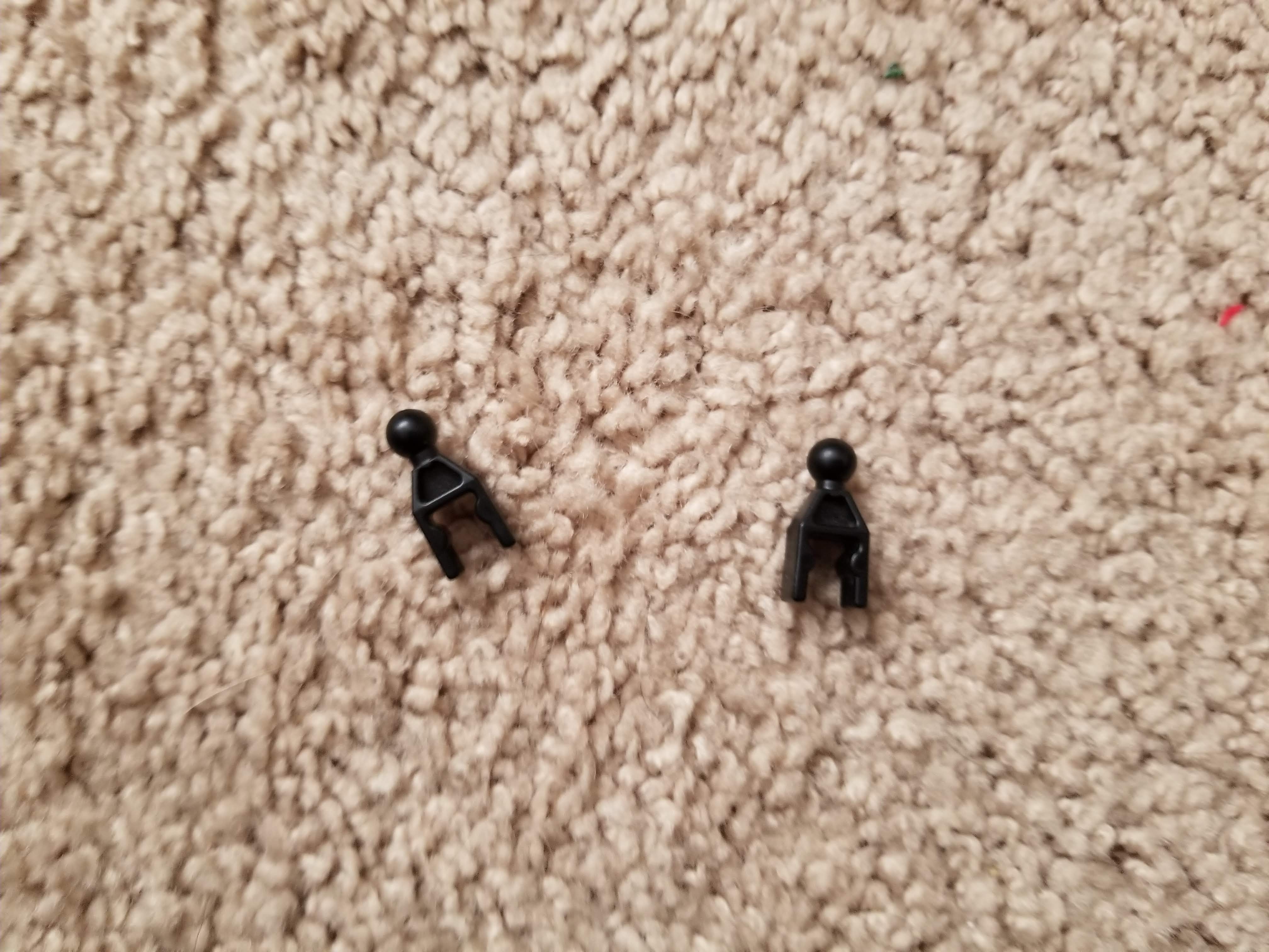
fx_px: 953
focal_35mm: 26
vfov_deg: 53.1
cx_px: 634
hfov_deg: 67.3
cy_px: 476
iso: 200
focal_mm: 4.25
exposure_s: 1/10
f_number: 1.7
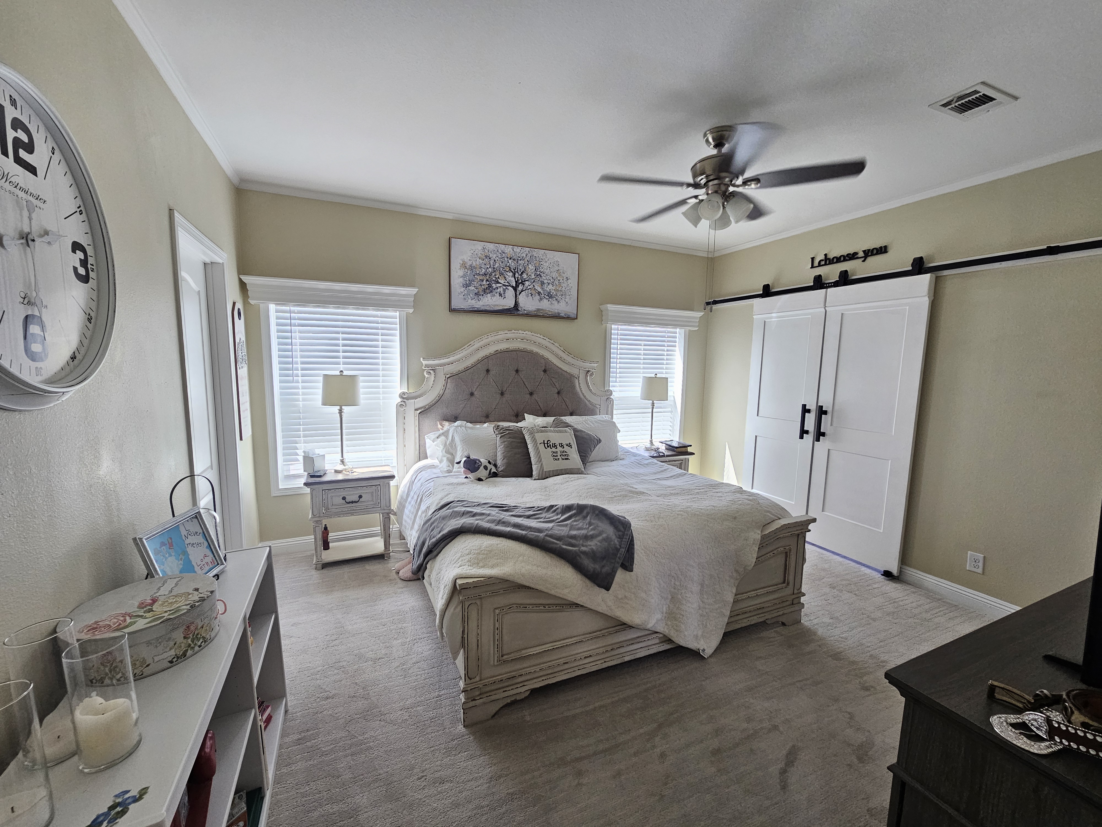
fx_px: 414
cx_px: 551
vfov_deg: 89.9
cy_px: 414
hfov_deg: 106.2
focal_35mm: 13
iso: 160
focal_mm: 2.2
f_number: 2.2
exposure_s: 1/100
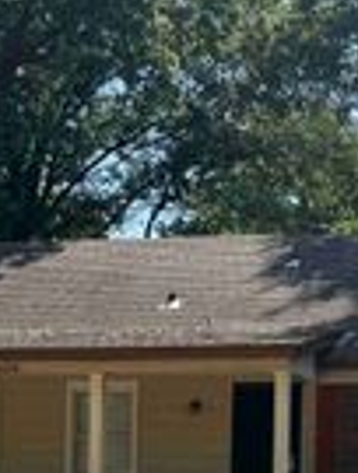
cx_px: 337
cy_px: 527
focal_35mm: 96
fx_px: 1318
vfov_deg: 19.5
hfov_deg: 15.3
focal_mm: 5.7
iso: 50
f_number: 1.5
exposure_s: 1/2695
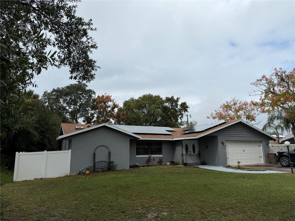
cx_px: 148
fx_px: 205
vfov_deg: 56.8
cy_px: 110
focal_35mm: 24
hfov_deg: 71.6
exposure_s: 1/5714
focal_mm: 6.76
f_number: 1.78
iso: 80
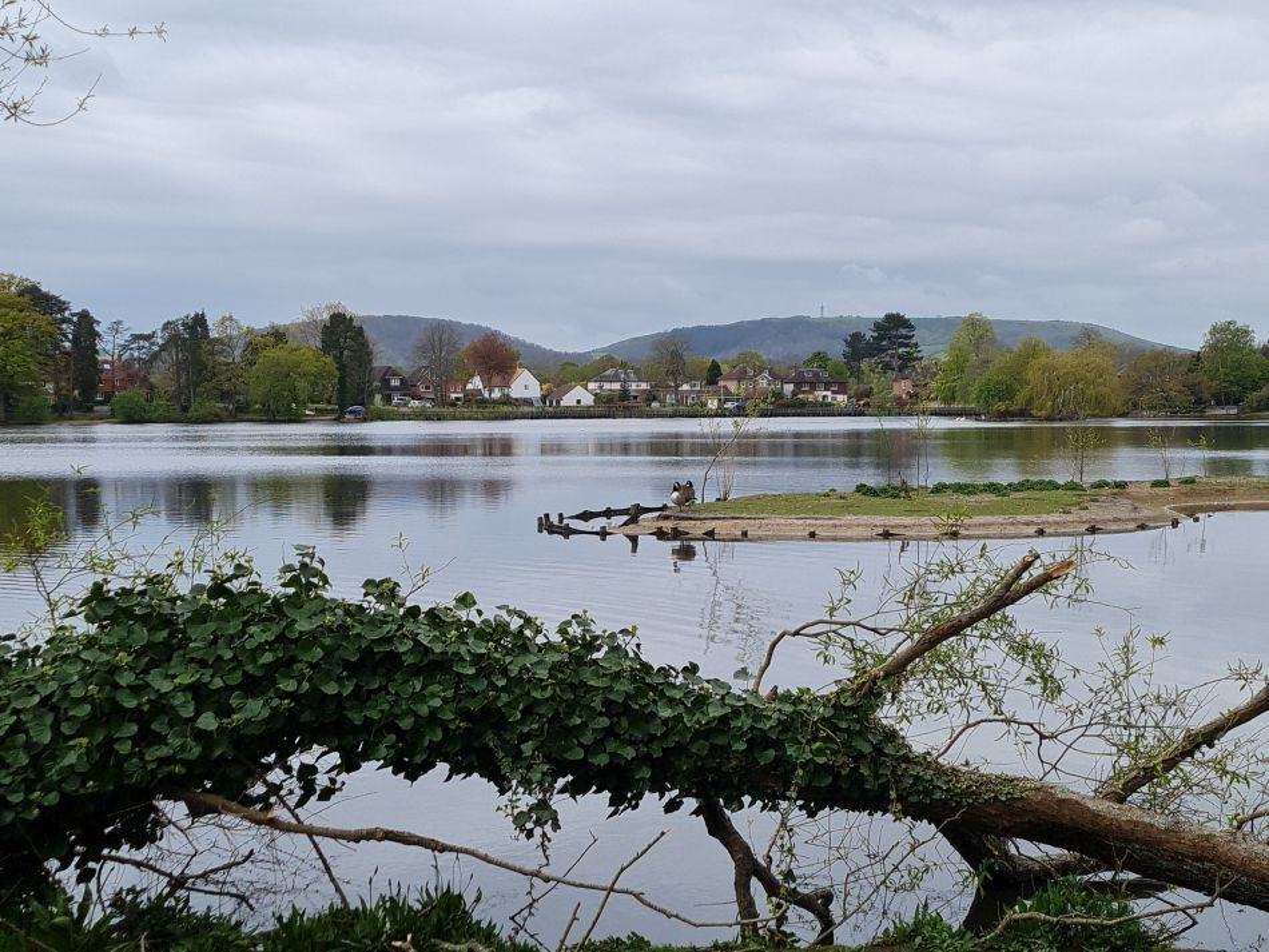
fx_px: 953
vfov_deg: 53.1
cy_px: 476
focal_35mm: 26
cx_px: 634
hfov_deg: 67.3
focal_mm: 5.4
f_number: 1.8
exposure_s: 1/1965
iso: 50
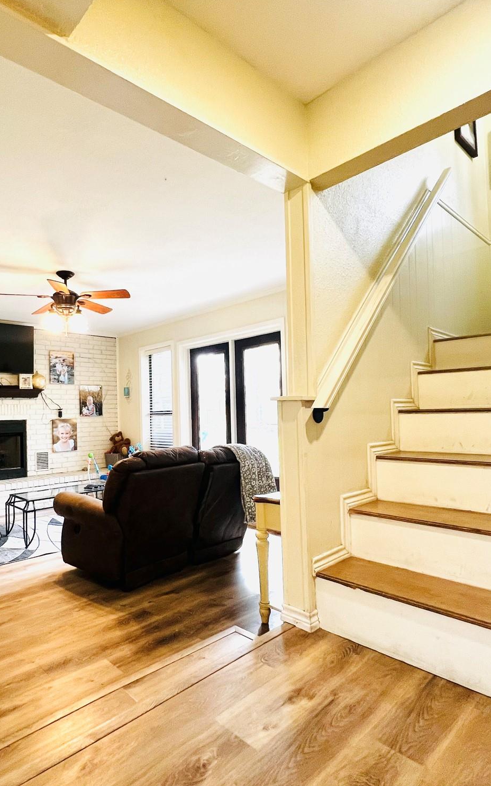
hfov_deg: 61.1
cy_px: 403
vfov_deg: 88.0
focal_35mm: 19
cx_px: 175
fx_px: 407
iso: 125
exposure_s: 1/60
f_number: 1.8
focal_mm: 1.57
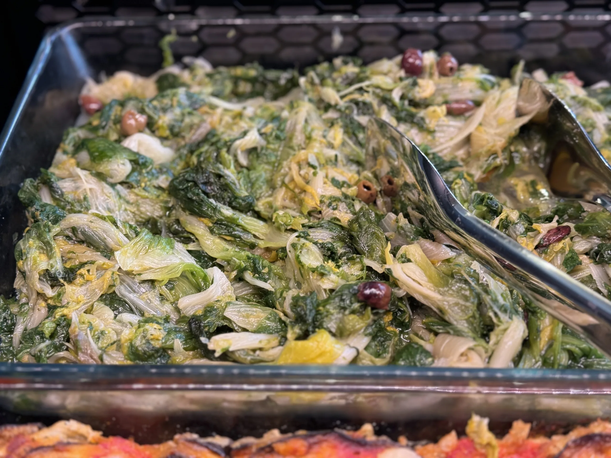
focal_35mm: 48
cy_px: 229
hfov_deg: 39.7
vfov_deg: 30.3
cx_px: 306
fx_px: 847
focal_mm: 6.86
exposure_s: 1/50
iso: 80
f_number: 1.78
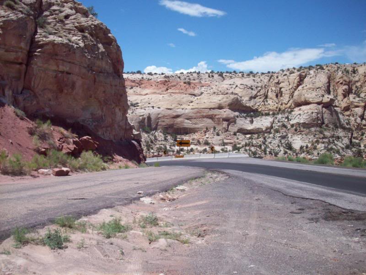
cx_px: 183
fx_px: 391
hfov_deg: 50.1
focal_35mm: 37
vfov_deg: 38.7
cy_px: 138
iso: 80
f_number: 5.6
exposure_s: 1/502
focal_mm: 6.2
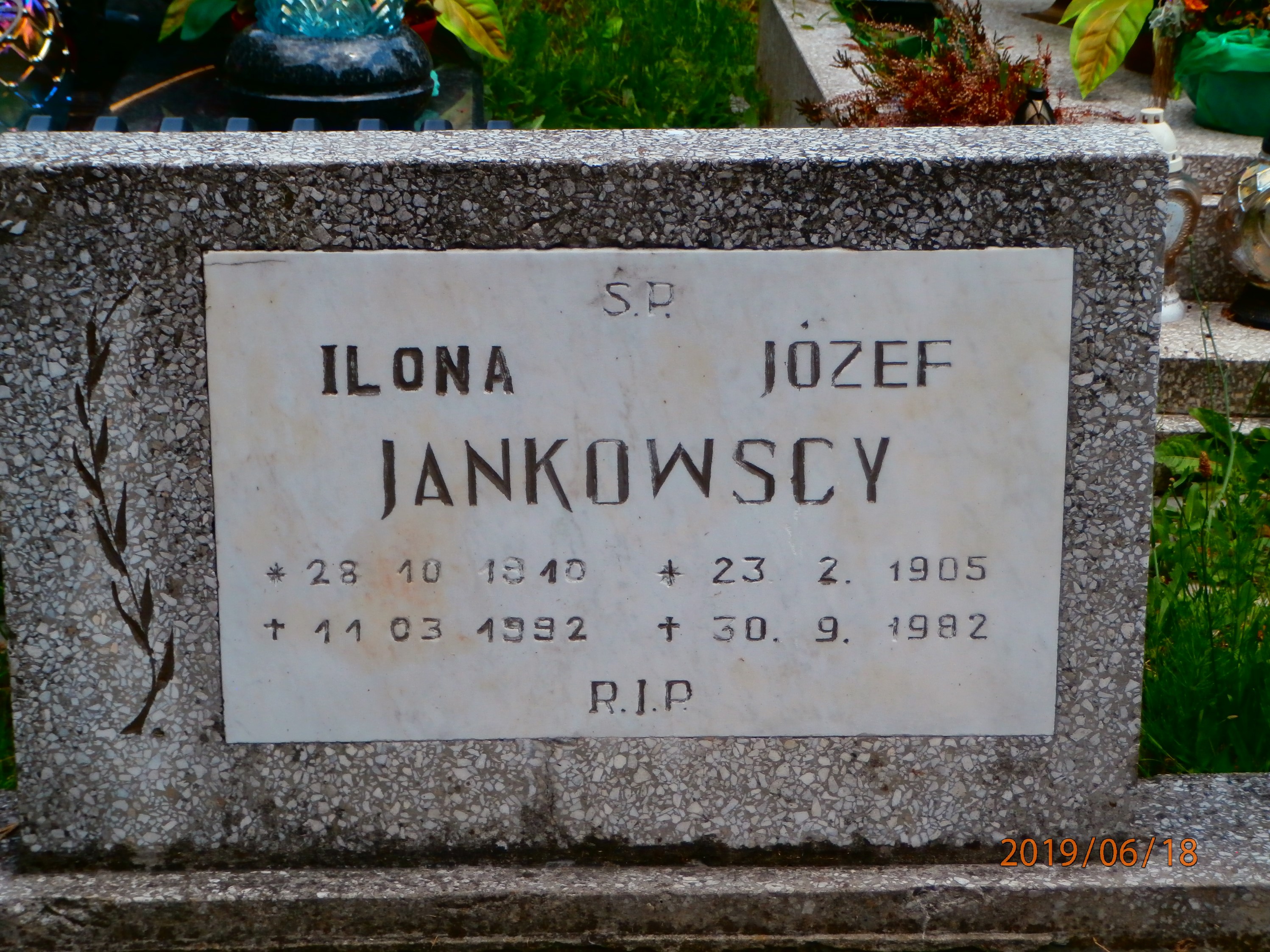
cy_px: 476
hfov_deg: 22.8
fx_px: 3155
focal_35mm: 86
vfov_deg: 17.2
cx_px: 635
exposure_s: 1/320
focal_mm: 15.16
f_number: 5
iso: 100
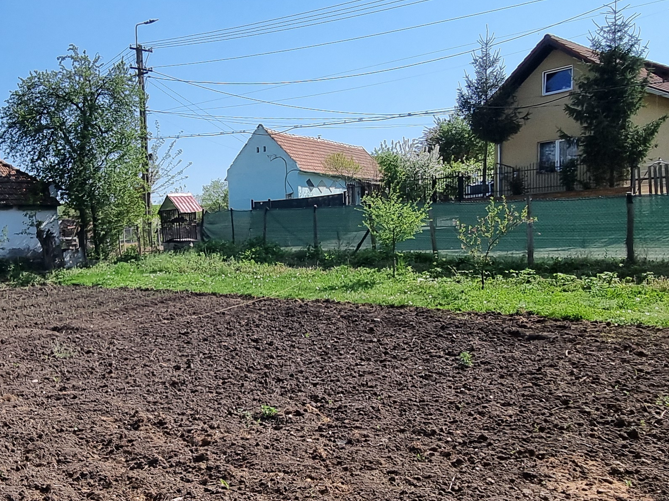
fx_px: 638
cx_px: 215
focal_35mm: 33
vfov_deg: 42.7
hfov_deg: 54.1
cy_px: 308
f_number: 2.2
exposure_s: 1/1748
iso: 50
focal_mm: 2.2
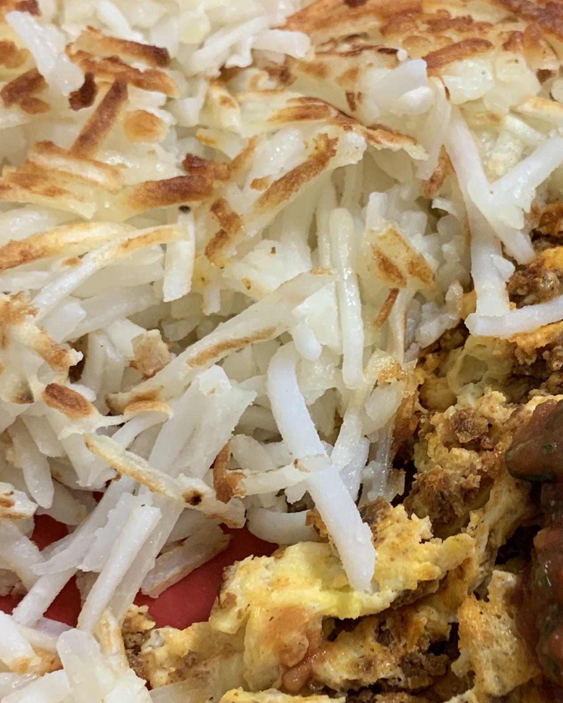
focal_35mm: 65
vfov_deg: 29.1
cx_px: 425
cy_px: 395
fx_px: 1354
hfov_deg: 23.2
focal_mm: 4.25
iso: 160
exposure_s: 1/60
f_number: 1.8
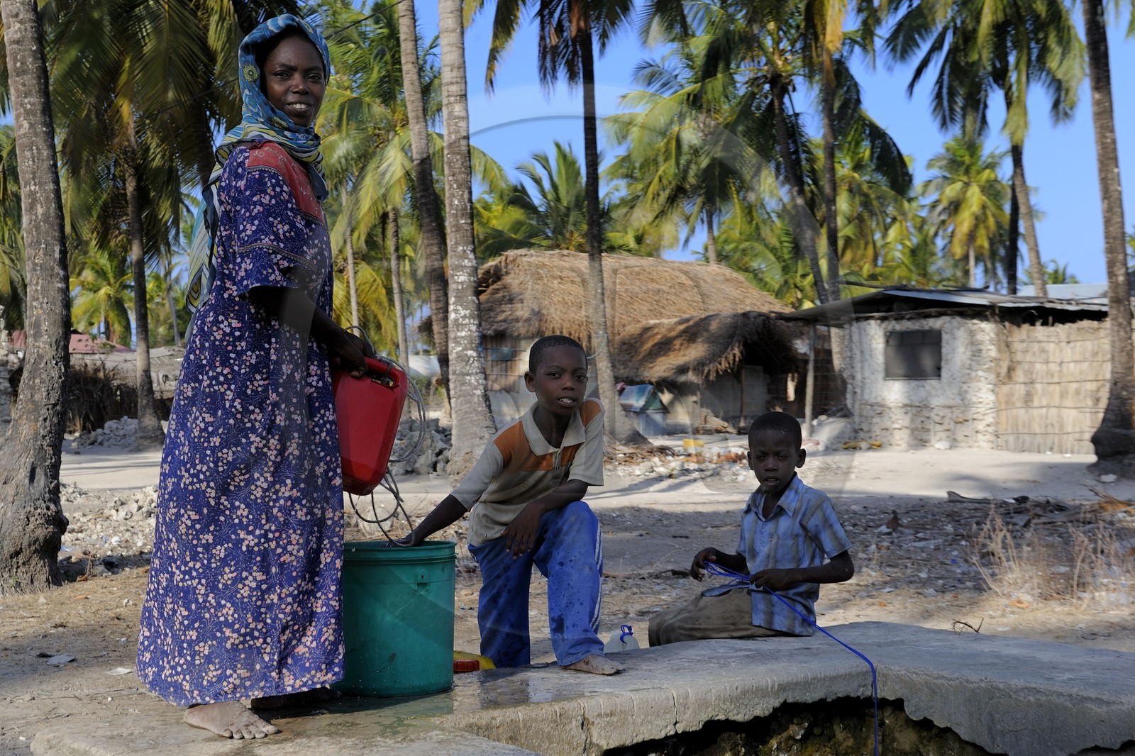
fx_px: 1639
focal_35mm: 52
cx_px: 568
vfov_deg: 26.0
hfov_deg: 38.2
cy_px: 378
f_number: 9
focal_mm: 52
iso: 200
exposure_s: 1/200
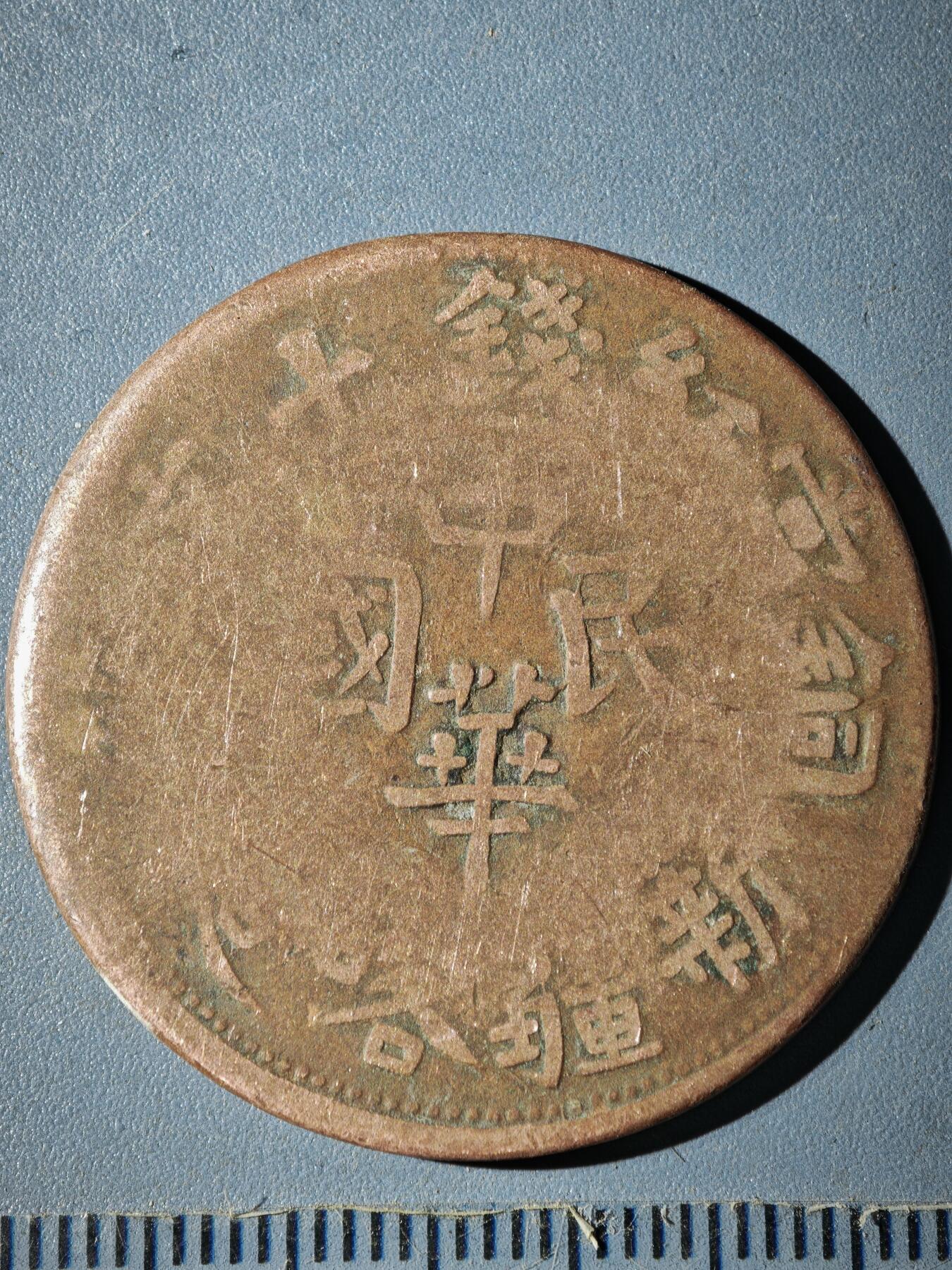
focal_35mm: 86
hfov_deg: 17.2
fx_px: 3154
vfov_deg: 22.8
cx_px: 476
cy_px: 635
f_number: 2
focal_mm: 9
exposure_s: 1/100
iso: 160
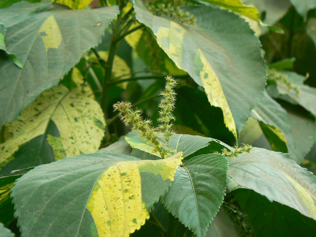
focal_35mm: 109
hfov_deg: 18.0
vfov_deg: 13.6
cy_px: 118
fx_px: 995
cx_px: 158
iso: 80
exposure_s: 1/30
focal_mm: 18.2
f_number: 3.2
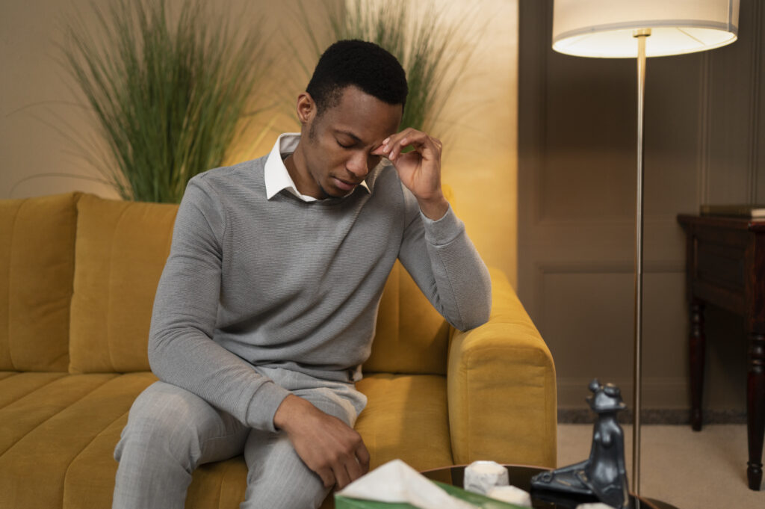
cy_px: 254
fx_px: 743
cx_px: 382
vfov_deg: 37.8
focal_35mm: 35
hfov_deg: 54.5
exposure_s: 1/160
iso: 1000
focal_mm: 35
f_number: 1.8
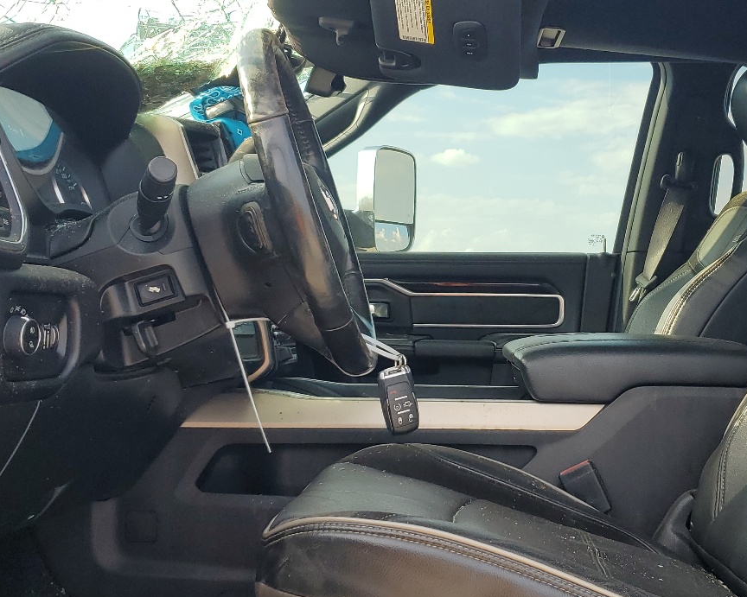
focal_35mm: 47
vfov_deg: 32.1
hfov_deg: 39.3
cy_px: 318
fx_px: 1039
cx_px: 469
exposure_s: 1/625
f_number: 1.5
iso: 50
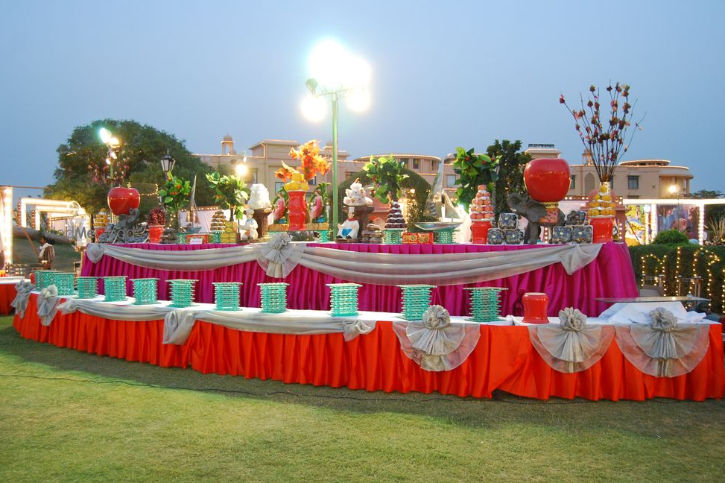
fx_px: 684
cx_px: 356
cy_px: 249
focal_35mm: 34
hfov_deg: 55.8
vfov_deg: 38.9
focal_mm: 22
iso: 720
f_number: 3.8
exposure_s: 1/30
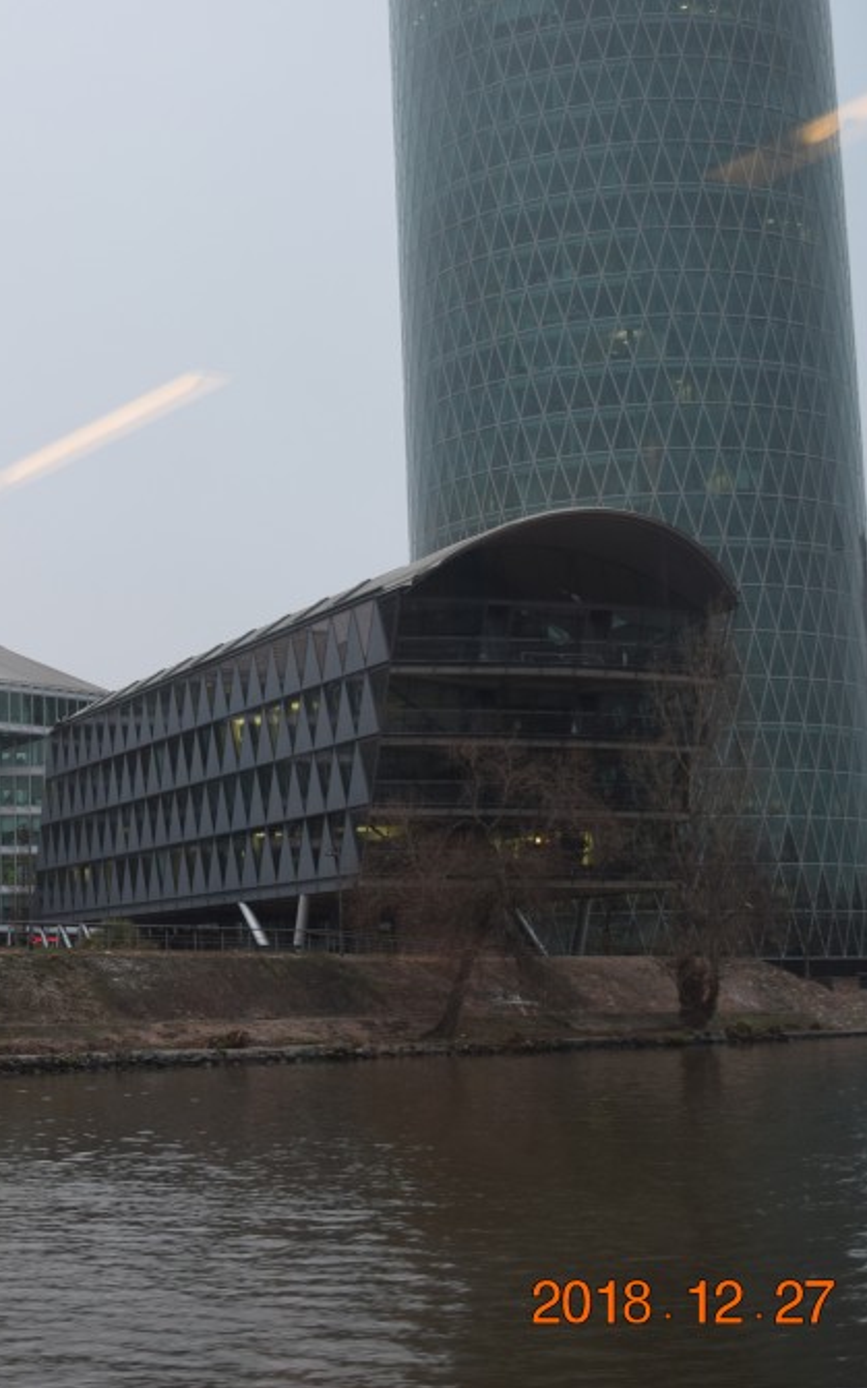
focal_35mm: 56
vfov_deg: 36.3
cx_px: -25
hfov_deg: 22.2
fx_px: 2118
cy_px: 703
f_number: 5
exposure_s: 1/100
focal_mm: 24
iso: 400
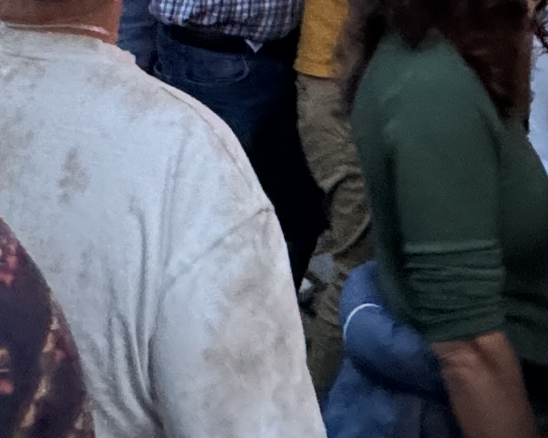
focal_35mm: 72
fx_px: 1168
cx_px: 189
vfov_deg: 17.2
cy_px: -366
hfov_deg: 26.3
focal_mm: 2.22
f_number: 2.2
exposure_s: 1/50
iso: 800
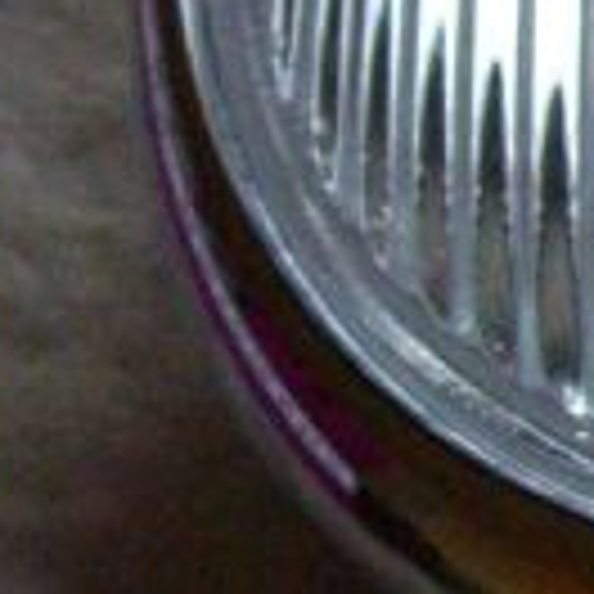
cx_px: 1454
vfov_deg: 7.1
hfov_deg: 6.7
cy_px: 99
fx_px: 4776
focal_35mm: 246
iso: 320
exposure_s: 1/50
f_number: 2.7
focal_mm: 6
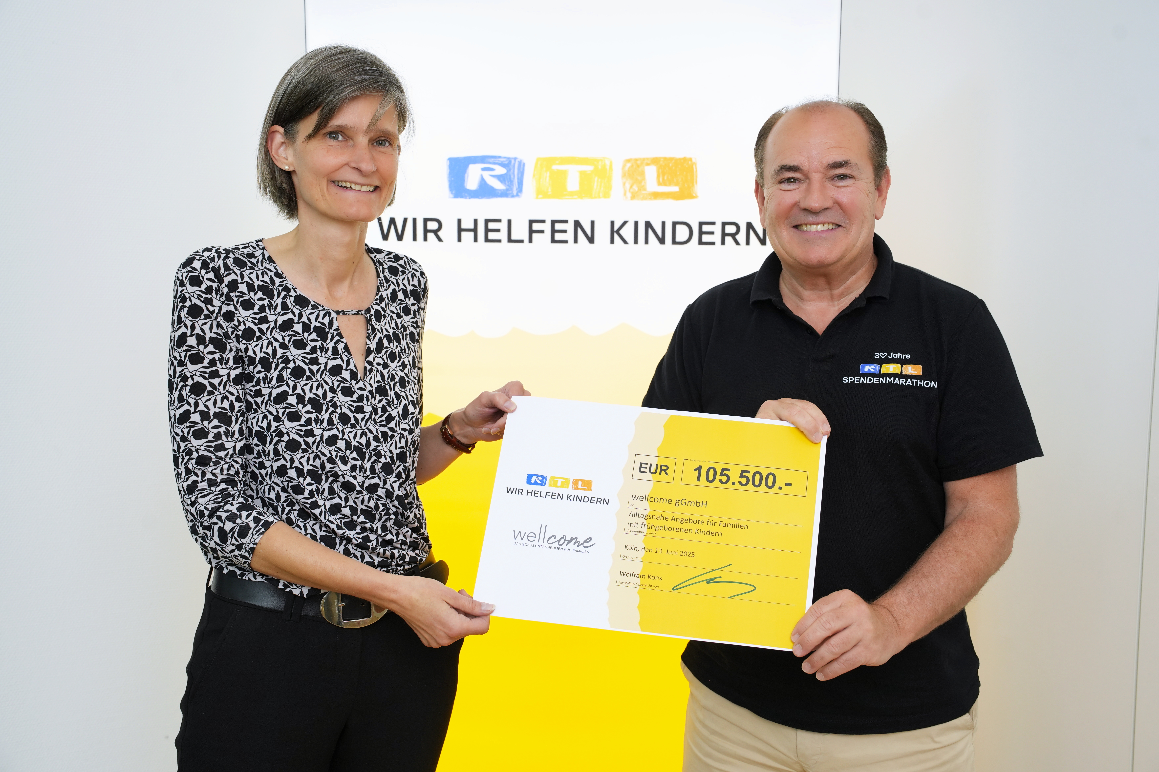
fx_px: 1255
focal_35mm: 39
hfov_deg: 49.6
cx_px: 580
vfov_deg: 34.2
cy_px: 386
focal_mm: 39
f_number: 5.6
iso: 1000
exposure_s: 1/200
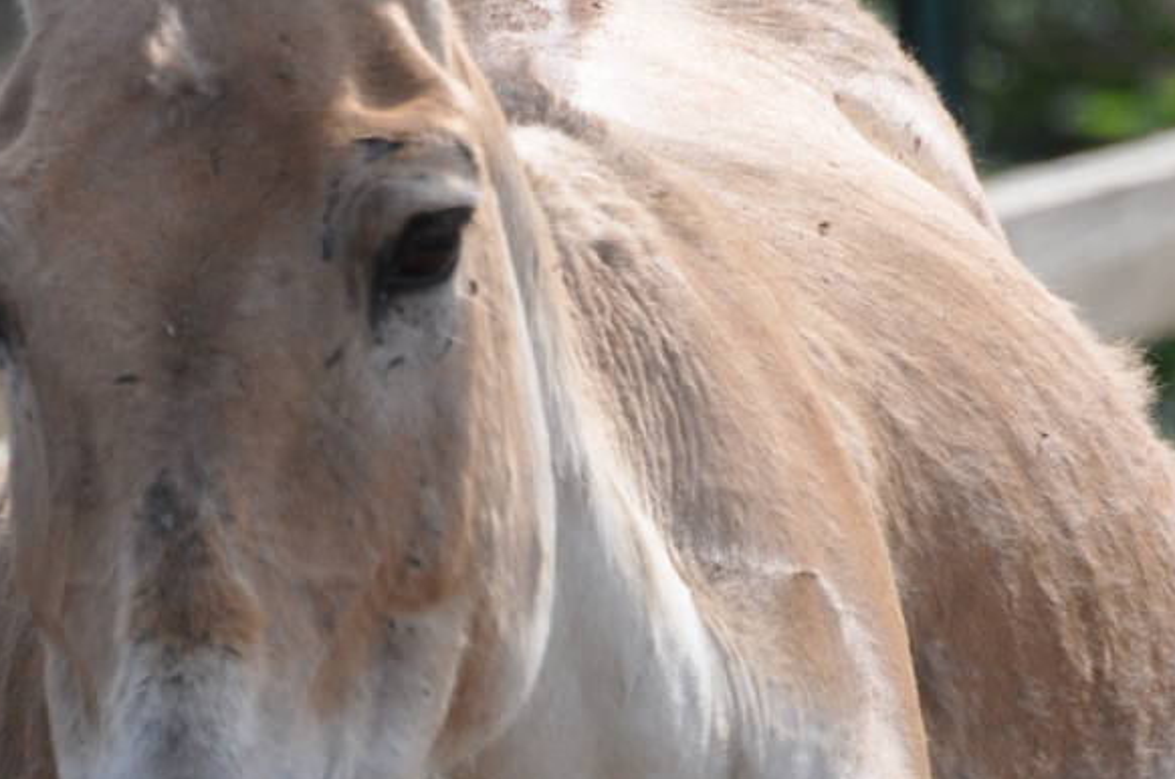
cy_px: 522
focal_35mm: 1238
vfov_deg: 1.1
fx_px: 40340
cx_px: 194
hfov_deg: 1.7
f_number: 5.6
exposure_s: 1/1250
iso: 400
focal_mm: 300
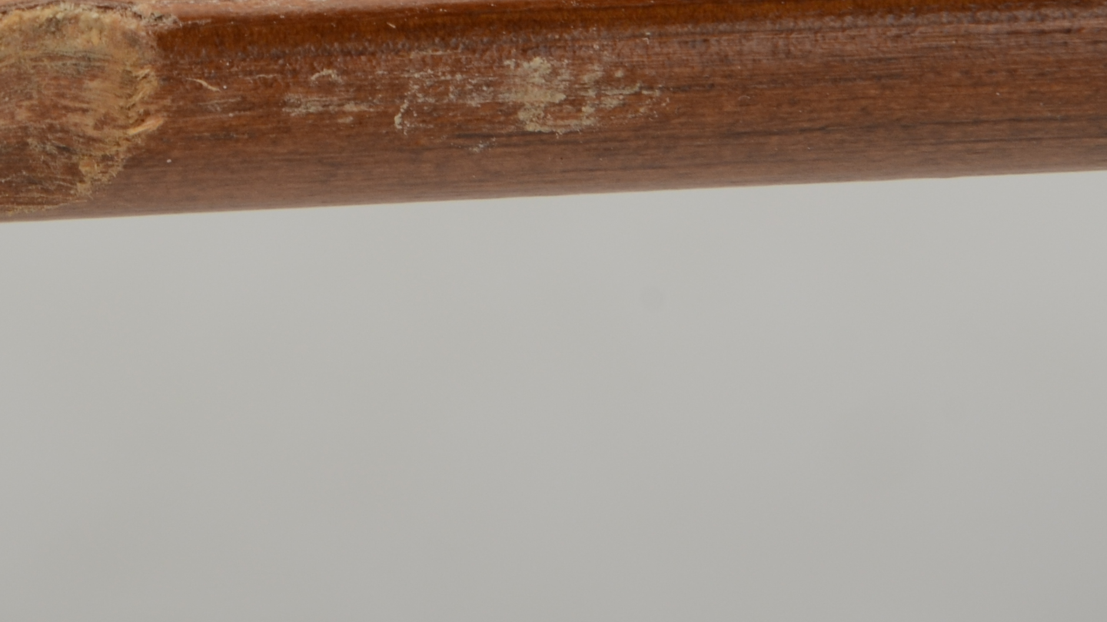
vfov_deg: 2.8
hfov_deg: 5.0
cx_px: 157
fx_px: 12662
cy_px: -162
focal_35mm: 431
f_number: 11
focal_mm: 105
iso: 200
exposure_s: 1/125
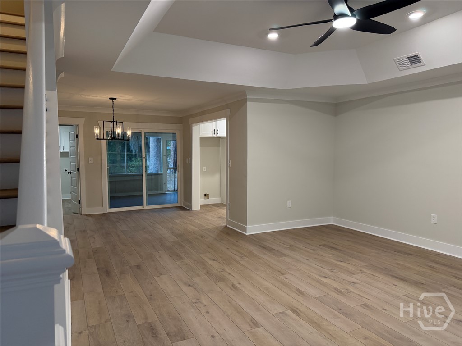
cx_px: 231
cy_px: 173
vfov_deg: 56.8
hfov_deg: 71.6
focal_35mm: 24
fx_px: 320
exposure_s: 1/120
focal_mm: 6.76
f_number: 1.78
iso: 200
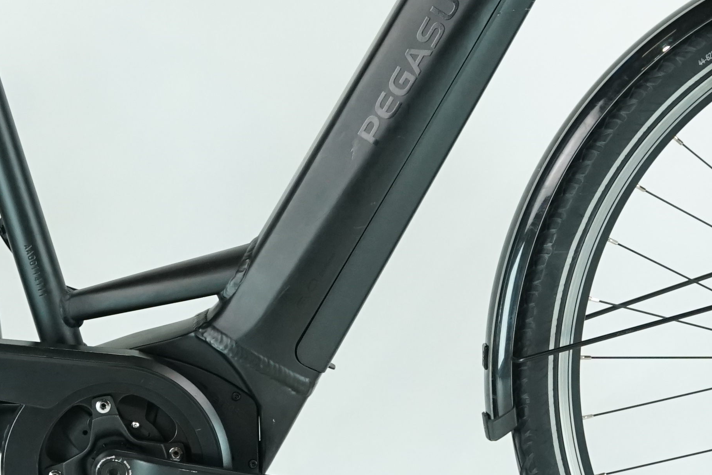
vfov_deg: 7.3
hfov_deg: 11.0
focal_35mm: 187
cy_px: 81
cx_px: 242
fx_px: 3698
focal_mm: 57
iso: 1600
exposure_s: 1/200
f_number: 5.6
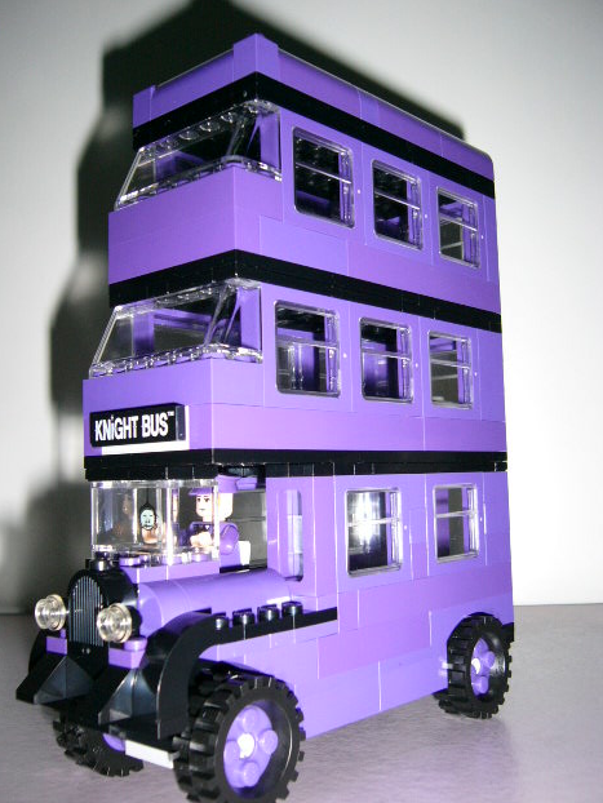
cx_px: 296
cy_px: 411
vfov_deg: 51.3
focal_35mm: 36
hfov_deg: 39.7
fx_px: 836
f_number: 2.8
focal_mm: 5.8
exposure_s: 1/60
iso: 100
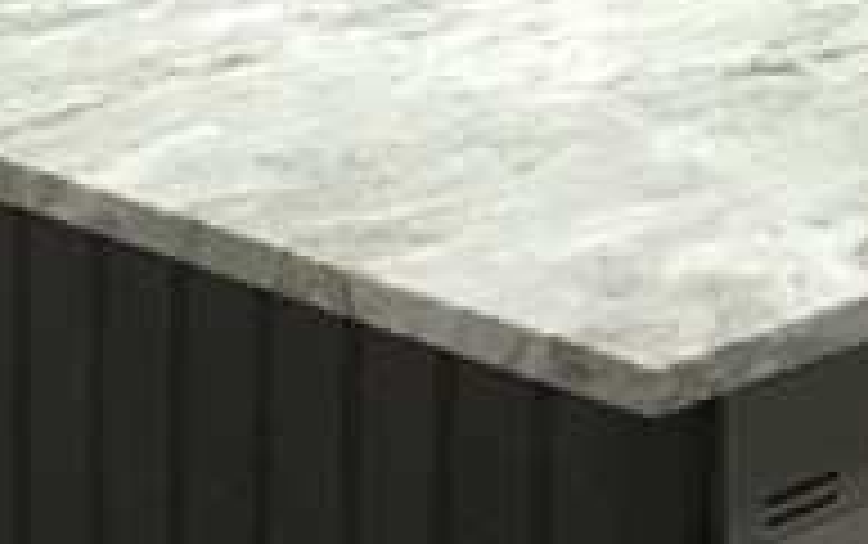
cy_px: -175
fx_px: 4120
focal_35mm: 174
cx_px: 67
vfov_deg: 7.5
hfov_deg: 11.9
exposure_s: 1/30
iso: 160
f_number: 2.4
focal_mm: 3.3
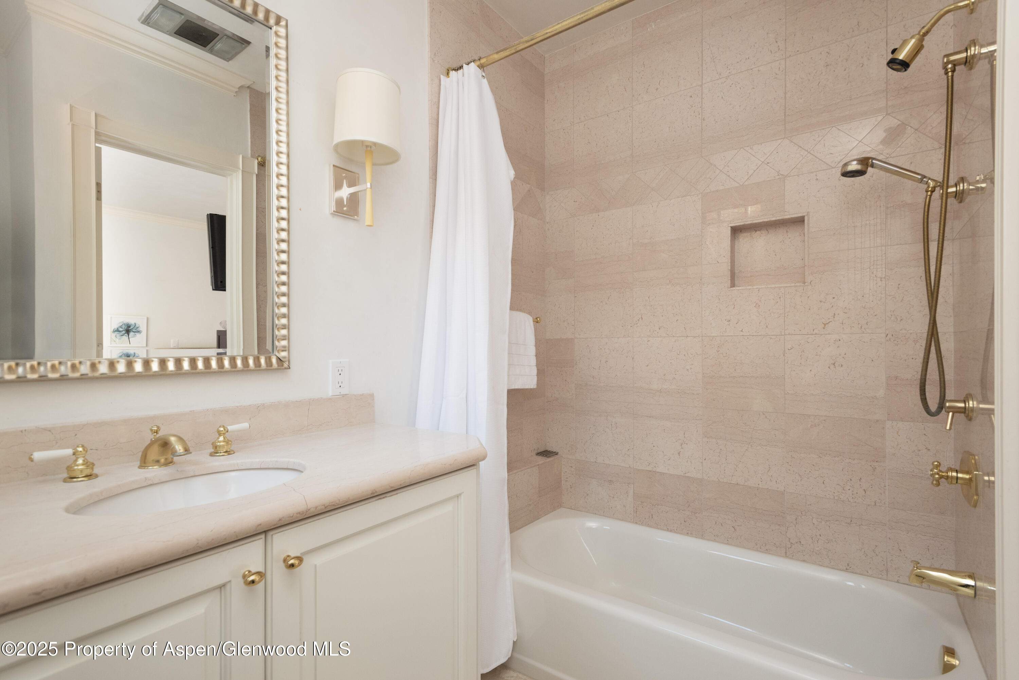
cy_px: 340
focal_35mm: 17
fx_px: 481
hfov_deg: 93.3
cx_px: 510
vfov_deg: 70.5
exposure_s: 1/8
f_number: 7.1
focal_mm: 17
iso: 800
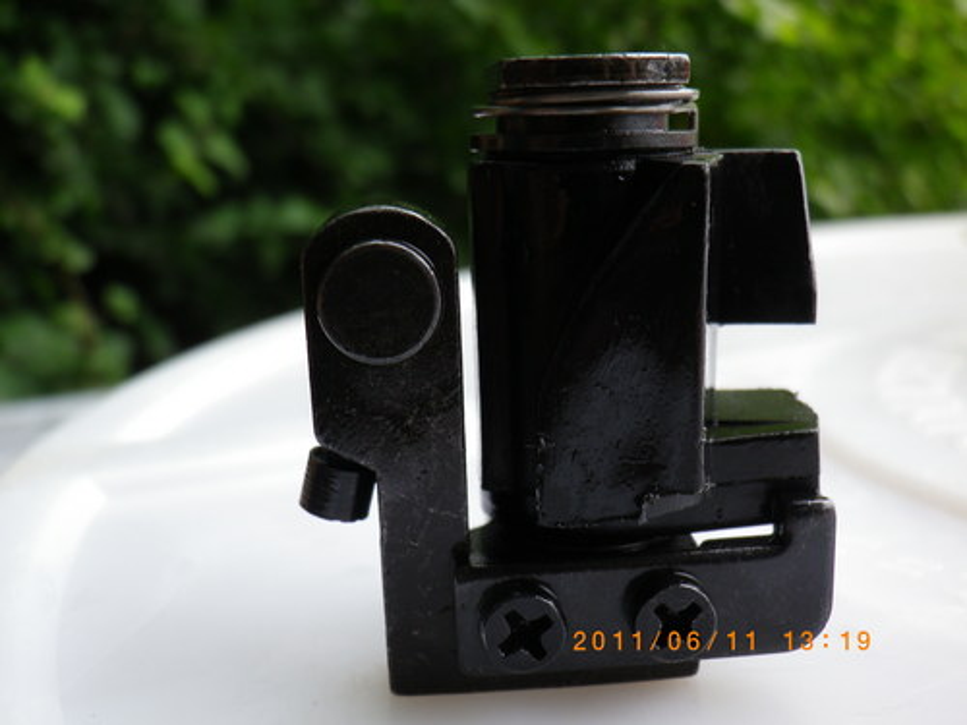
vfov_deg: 35.1
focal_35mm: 41
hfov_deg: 45.8
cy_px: 362
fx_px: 1145
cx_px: 484
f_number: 3.9
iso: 80
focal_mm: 7.3
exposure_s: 1/125
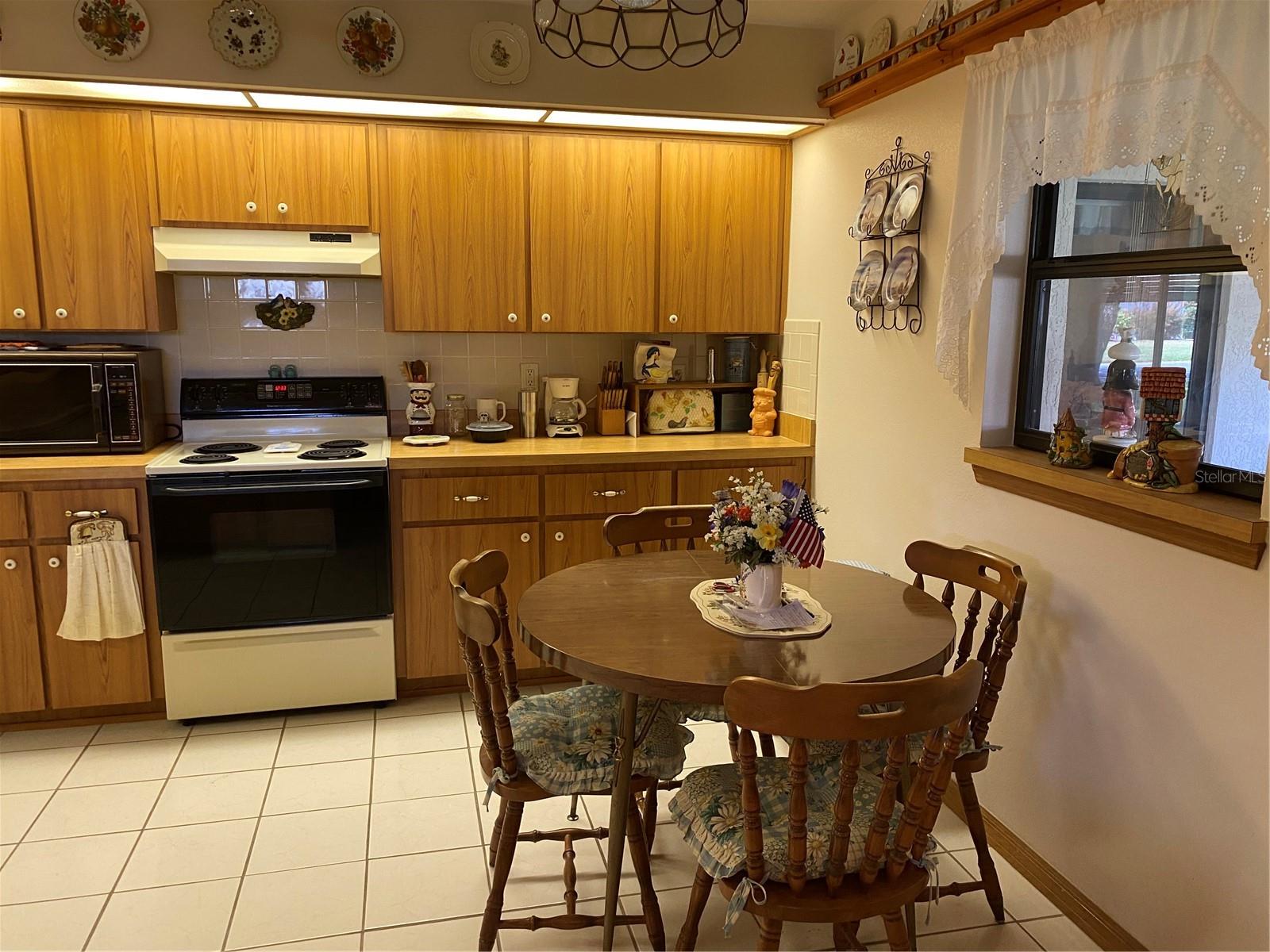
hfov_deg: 67.3
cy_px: 476
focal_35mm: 26
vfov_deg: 53.1
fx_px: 954
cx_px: 635
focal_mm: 4.25
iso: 160
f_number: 1.8
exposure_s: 1/60
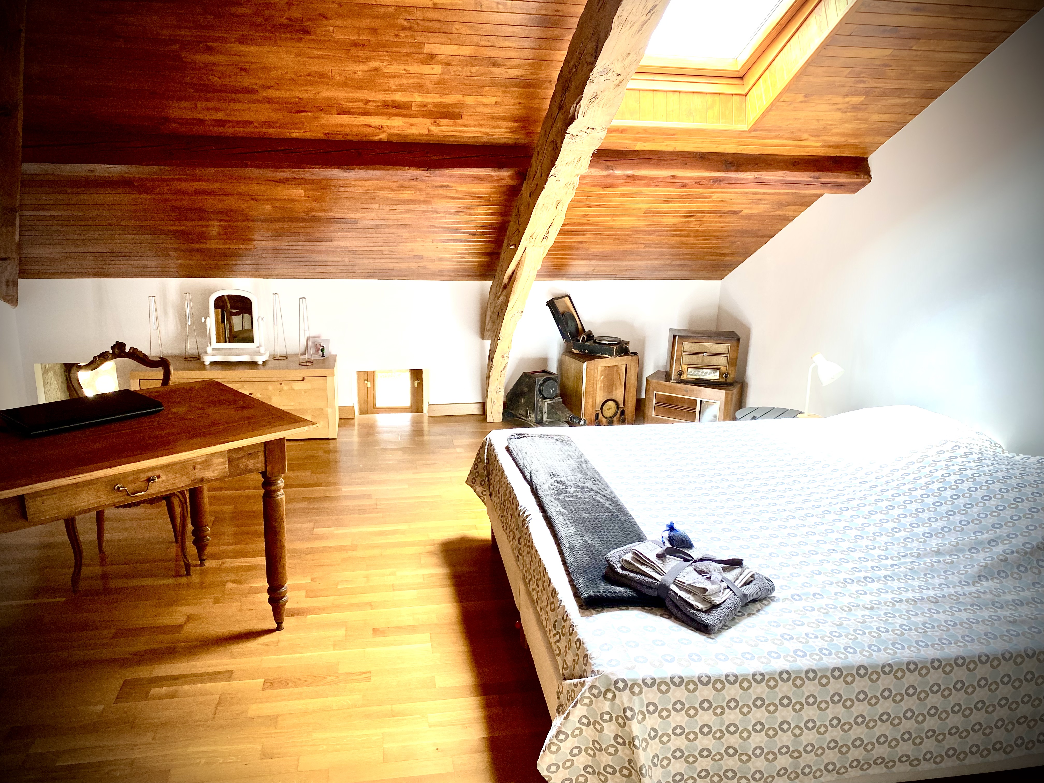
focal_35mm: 26
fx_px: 784
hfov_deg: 67.3
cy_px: 392
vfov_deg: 53.1
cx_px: 522
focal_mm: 4.25
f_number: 1.8
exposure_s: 1/122
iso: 80
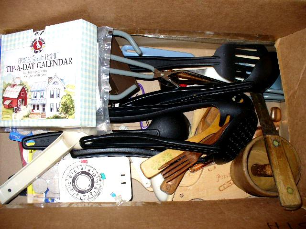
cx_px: 153
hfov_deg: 50.1
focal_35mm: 37
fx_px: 327
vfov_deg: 38.7
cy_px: 114
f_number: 2.8
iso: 100
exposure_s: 1/30
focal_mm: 6.1
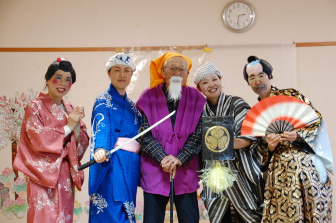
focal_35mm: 84
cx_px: 168
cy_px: 112
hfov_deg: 24.2
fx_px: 783
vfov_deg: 16.2
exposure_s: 1/30
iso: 900
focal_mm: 56
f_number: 5
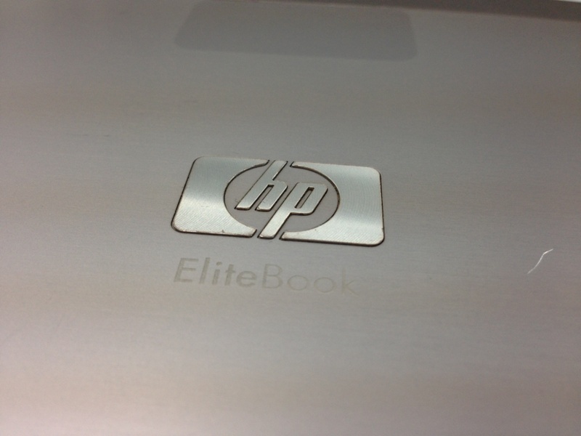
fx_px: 554
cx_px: 290
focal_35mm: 33
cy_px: 218
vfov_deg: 42.9
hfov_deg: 55.4
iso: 50
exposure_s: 1/30
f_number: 2.4
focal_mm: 4.12
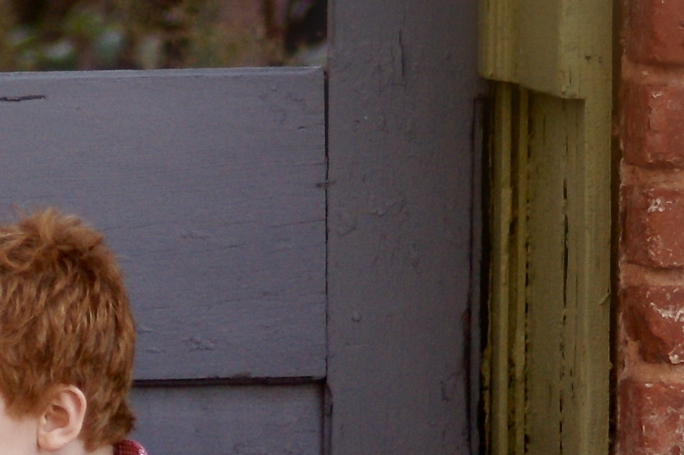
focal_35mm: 608
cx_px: -564
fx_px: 11546
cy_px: 526
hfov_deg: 3.4
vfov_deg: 2.3
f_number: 2.8
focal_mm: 105
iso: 400
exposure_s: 1/500
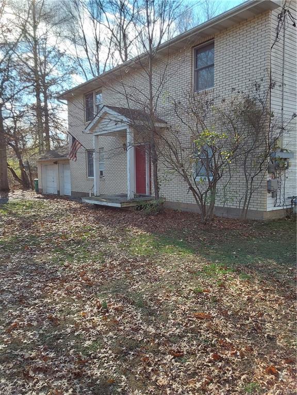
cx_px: 148
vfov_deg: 63.4
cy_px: 198
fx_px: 320
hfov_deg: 49.7
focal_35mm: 28
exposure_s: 1/415
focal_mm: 2.91
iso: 50
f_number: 1.9
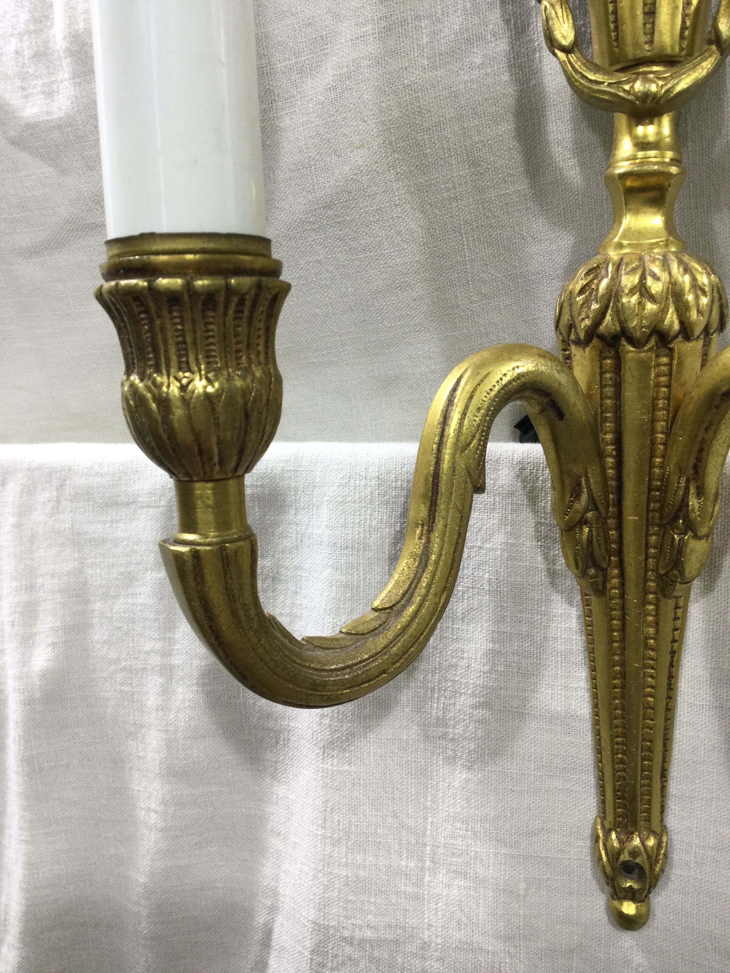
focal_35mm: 31
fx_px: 872
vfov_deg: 58.4
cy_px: 486
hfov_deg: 45.4
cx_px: 365
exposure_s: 1/33
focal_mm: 3.3
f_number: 2.4
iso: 25
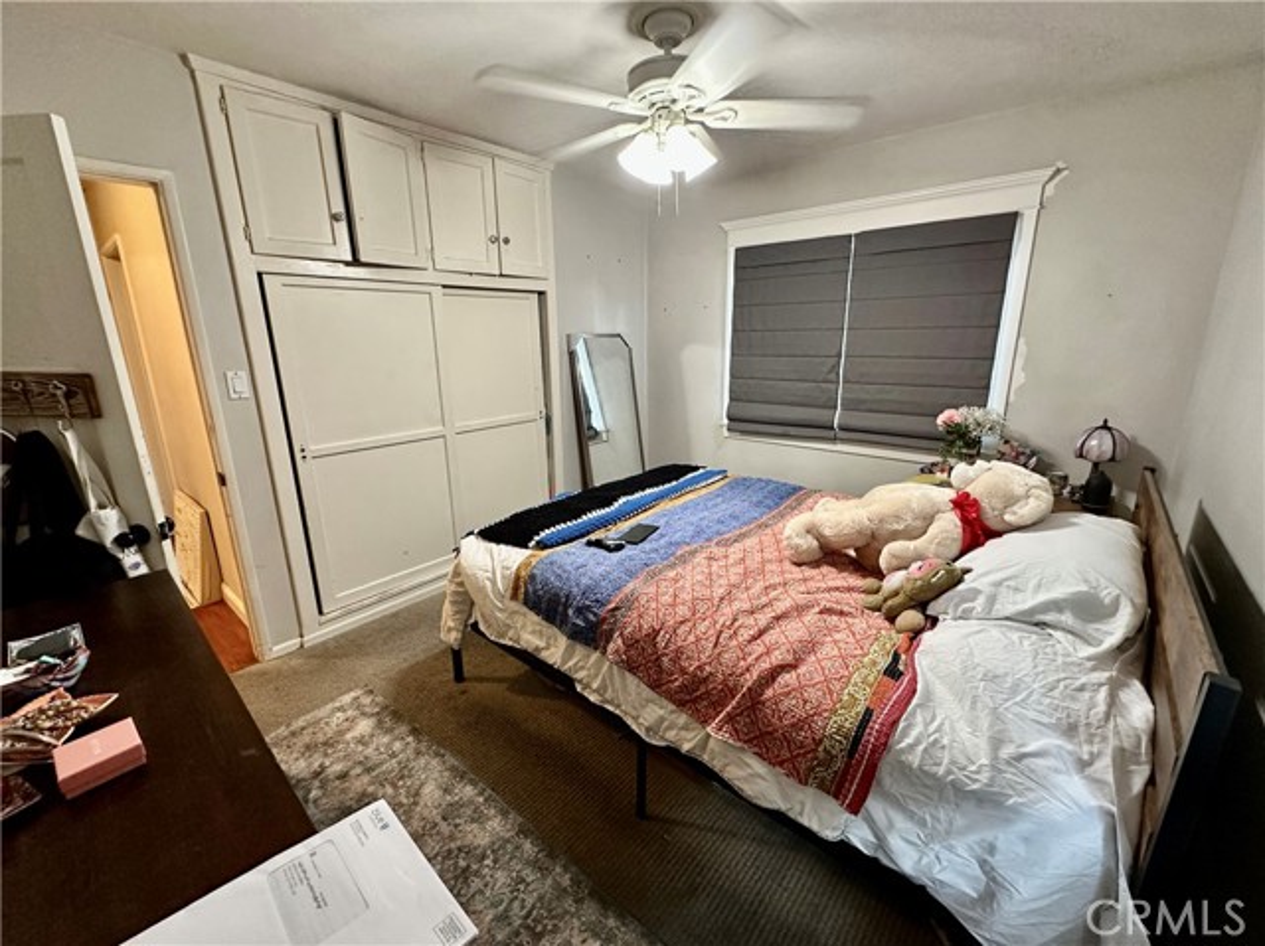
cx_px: 632
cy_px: 473
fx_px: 511
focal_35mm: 14
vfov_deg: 85.6
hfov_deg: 102.1
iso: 400
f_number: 2.2
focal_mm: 2.22
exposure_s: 1/60
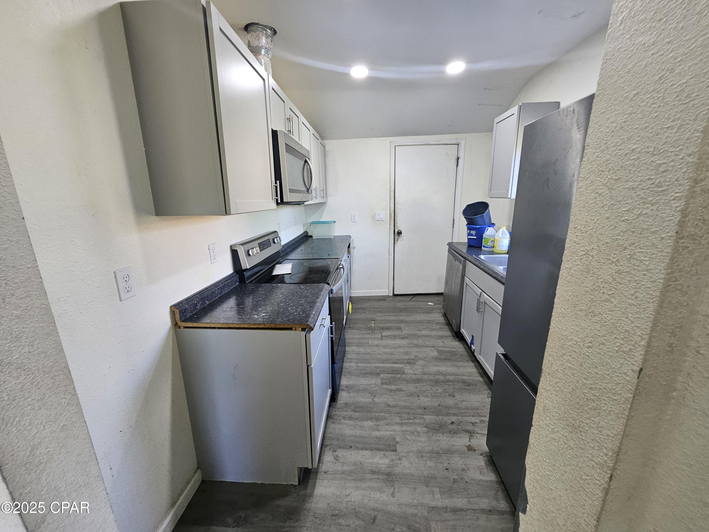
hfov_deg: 106.2
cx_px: 354
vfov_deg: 89.9
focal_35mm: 13
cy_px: 266
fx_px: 266
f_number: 2.2
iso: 160
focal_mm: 1.74
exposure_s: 1/60
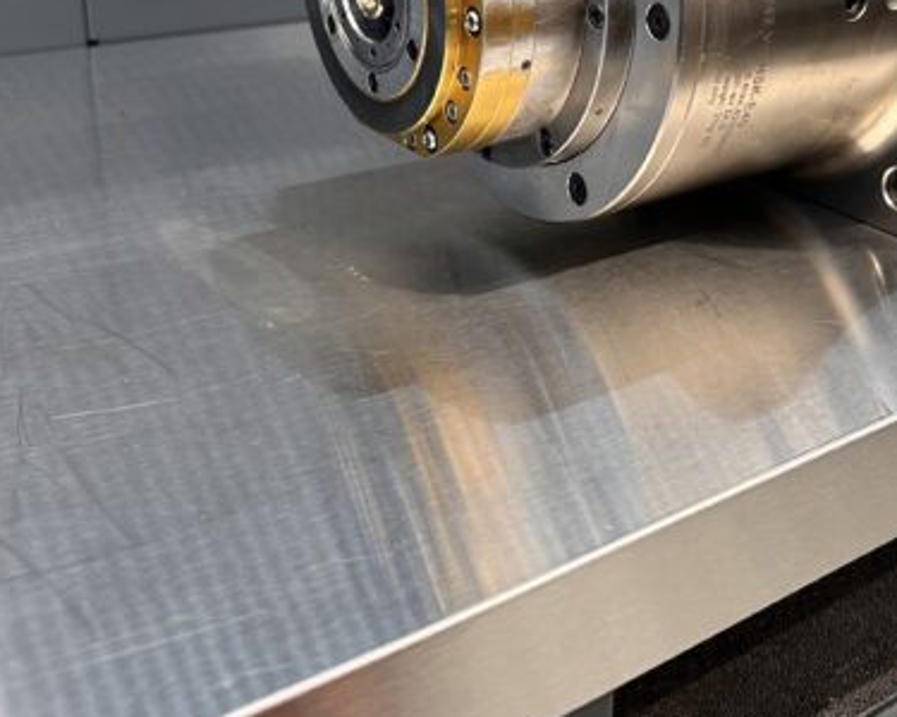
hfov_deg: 37.6
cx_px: 698
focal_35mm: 48
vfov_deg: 30.8
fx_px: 1274
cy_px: 158
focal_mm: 6.86
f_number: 1.78
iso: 125
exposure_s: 1/50
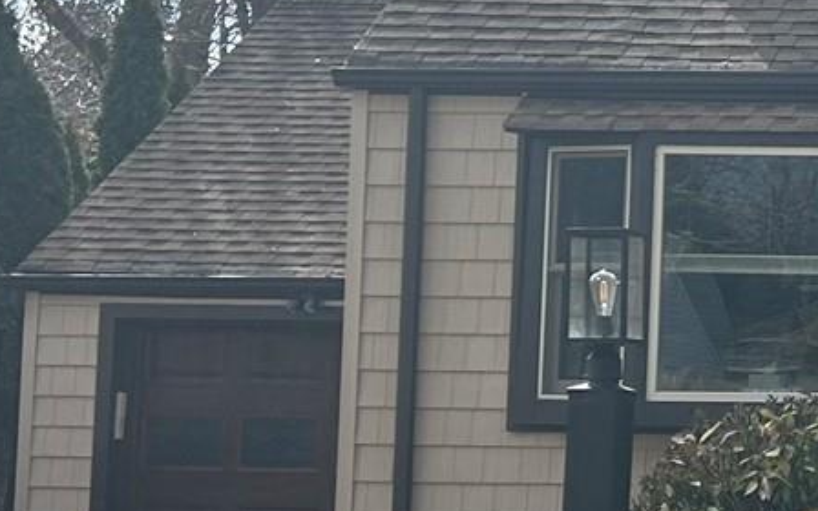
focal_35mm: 126
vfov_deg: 10.4
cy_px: 215
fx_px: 2809
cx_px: 1435
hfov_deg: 14.7
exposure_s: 1/5882
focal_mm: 5.7
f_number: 1.5
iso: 50
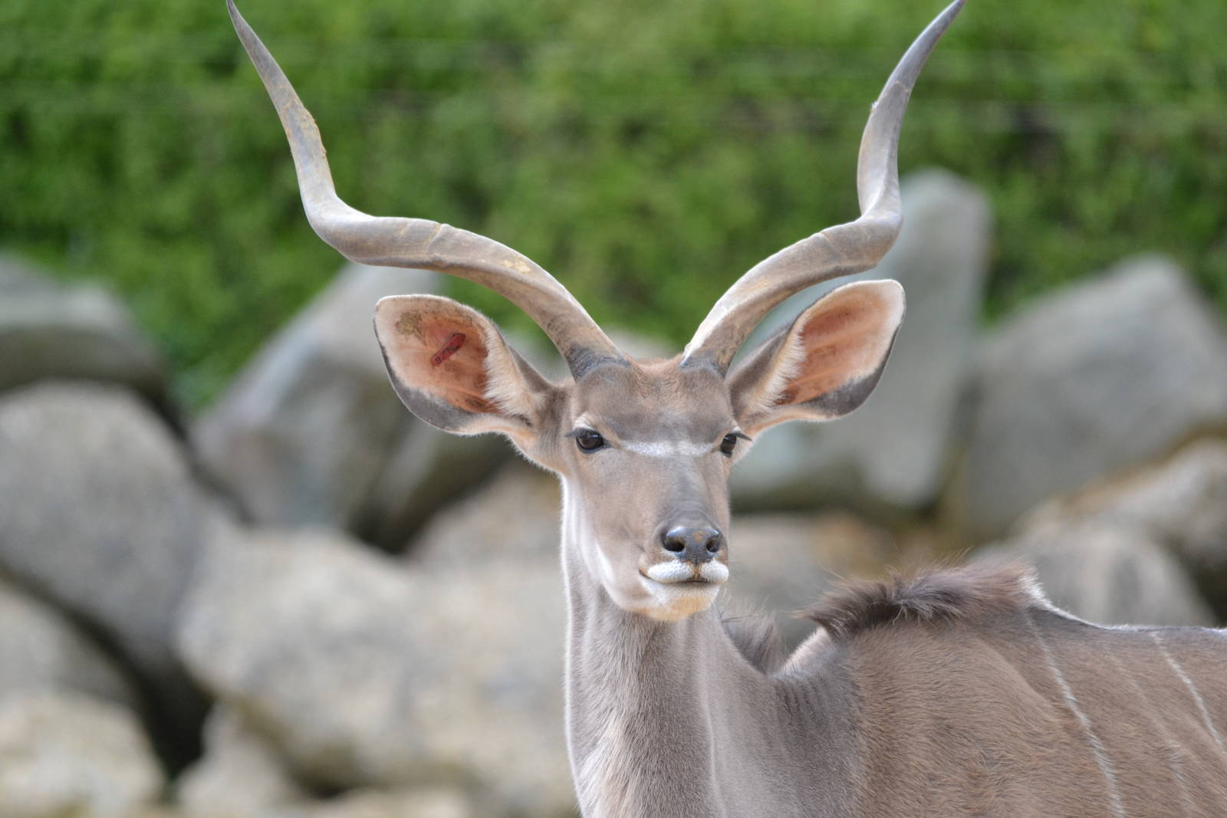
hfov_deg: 2.7
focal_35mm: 750
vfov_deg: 1.8
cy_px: 409
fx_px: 25563
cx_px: 614
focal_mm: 500
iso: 1000
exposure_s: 1/500
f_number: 6.3
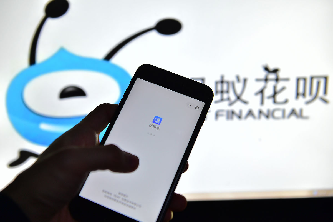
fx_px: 462
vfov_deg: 27.0
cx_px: 166
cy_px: 111
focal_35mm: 50
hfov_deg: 39.6
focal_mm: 50
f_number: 2.8
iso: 3200
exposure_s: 1/320
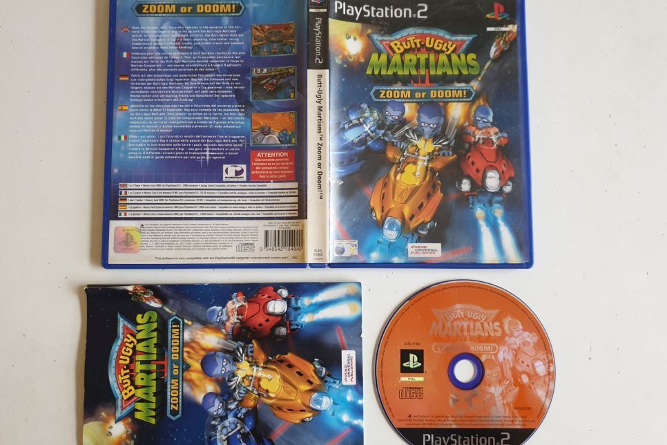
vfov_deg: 46.4
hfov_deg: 65.5
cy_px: 218
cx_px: 334
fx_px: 519
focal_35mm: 28
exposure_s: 1/50
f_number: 1.5
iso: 125
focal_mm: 4.3
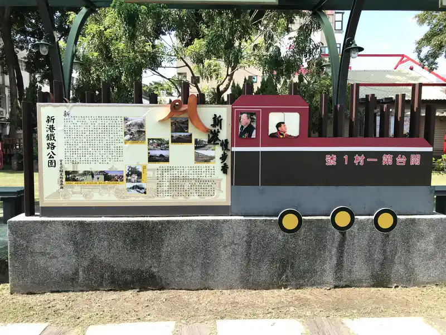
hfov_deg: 63.4
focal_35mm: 28
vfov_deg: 49.7
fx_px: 361
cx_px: 223
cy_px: 168
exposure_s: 1/684
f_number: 1.8
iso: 20
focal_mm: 3.99
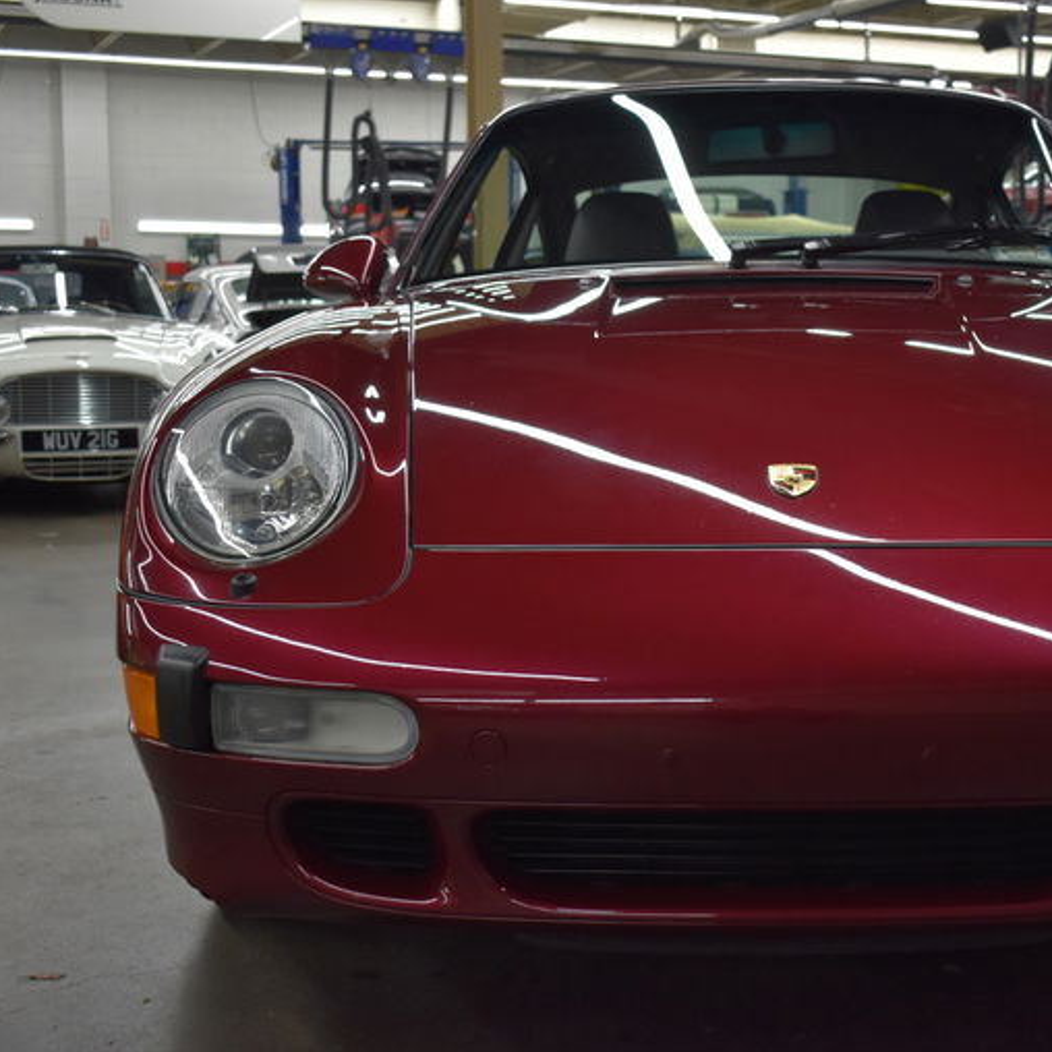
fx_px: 1857
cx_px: 756
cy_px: 528
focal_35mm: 54
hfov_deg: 31.2
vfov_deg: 31.6
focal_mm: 28
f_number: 4.2
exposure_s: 1/125
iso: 800
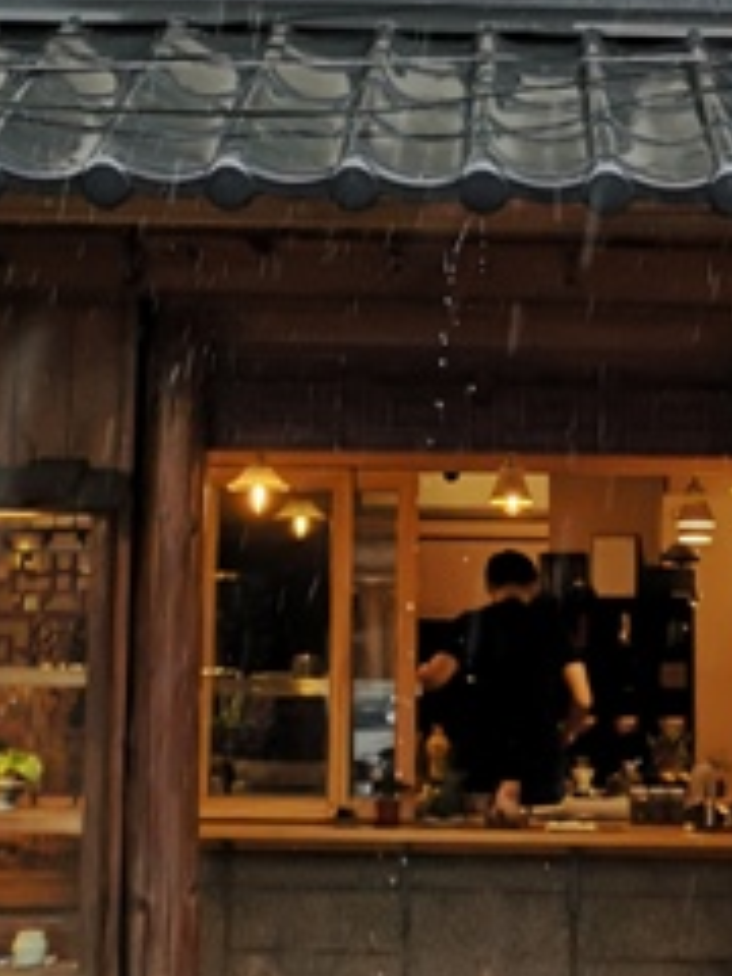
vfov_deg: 21.5
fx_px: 2538
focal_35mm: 90
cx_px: 460
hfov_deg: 16.4
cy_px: 195
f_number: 1.8
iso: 50
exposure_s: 1/267
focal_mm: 3.95
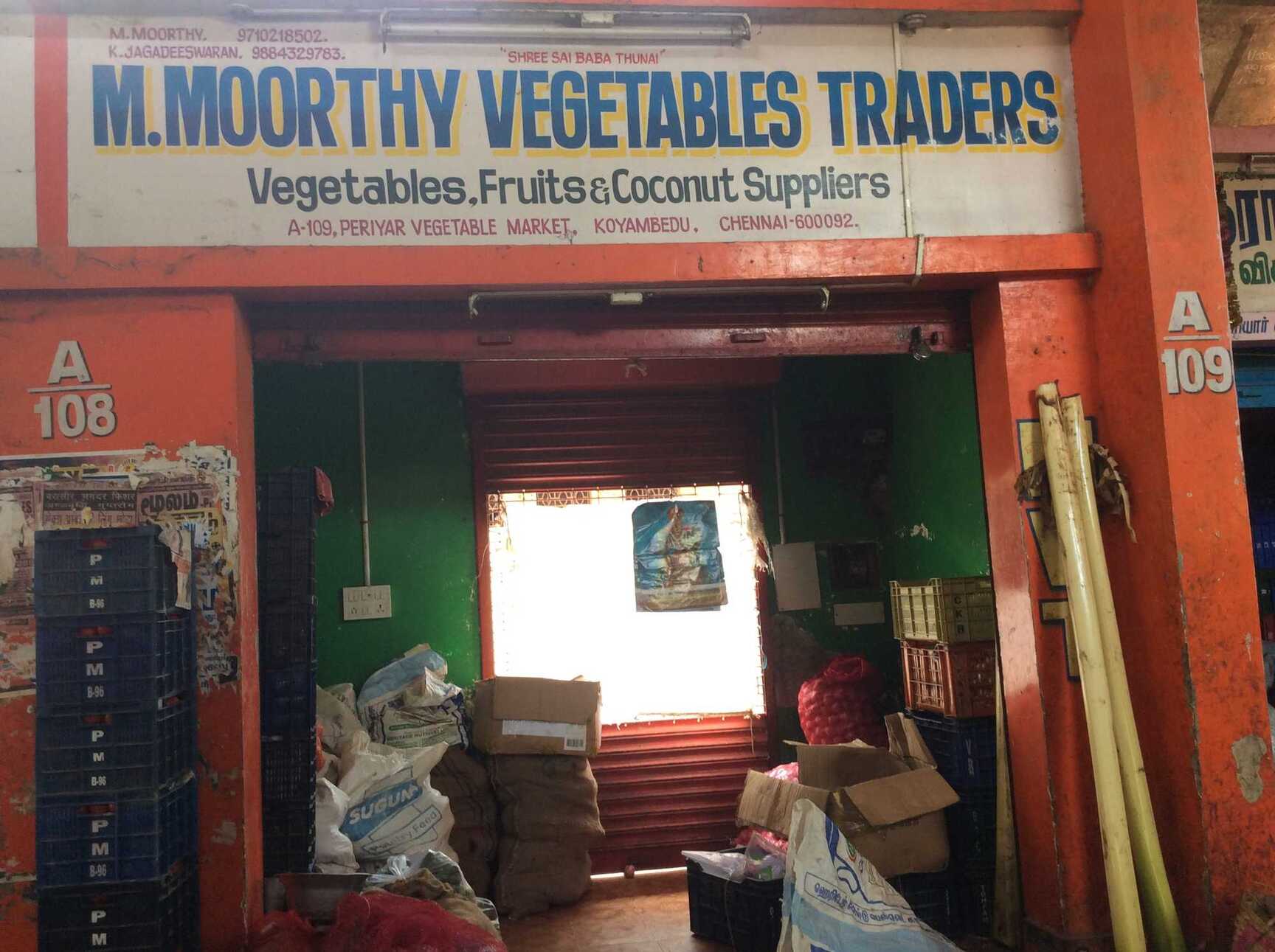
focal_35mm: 32
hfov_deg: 56.9
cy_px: 476
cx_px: 638
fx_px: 1177
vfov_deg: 44.1
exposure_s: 1/25
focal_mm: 3.3
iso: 40
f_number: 2.4
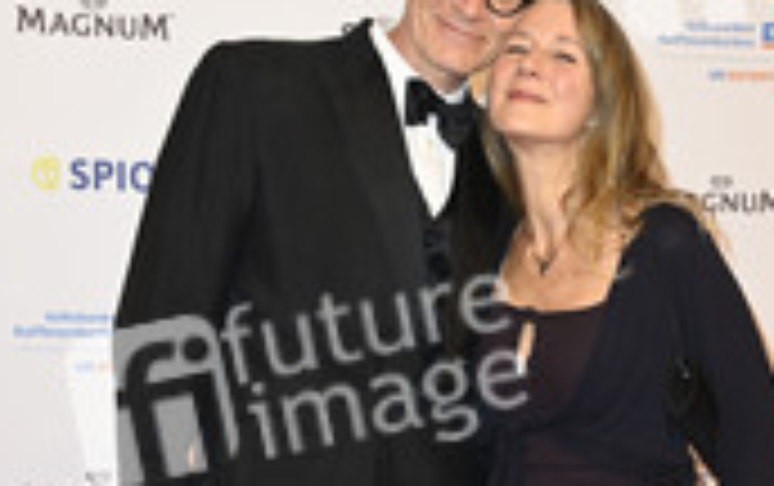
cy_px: 608
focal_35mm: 104
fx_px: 2197
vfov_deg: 12.3
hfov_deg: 20.0
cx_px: 428
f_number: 7.1
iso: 640
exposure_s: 1/200
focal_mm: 44
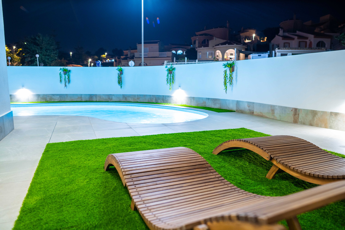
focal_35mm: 24
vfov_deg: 53.1
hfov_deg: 73.7
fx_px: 230
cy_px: 115
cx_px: 172
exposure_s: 1/10
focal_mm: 24
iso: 400
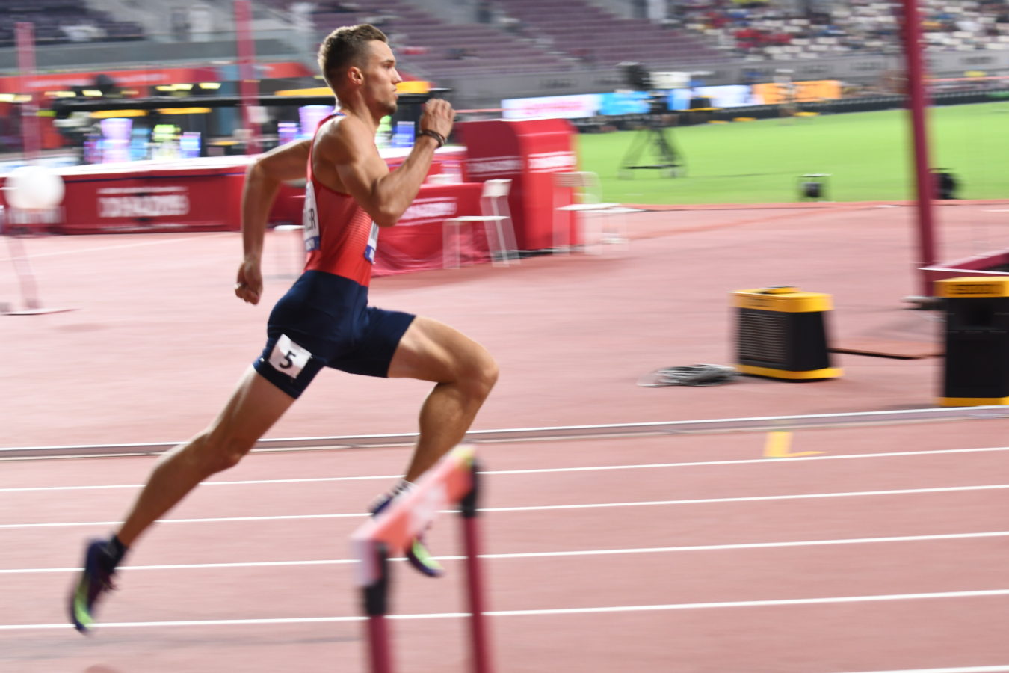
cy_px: 336
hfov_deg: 19.5
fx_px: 2943
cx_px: 504
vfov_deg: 13.0
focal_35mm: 105
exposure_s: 1/200
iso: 1000
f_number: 5
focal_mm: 70
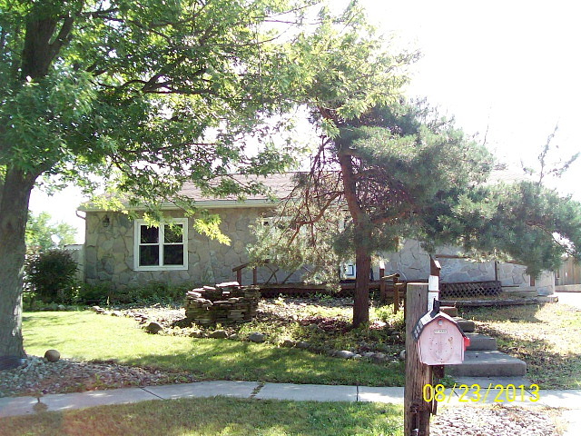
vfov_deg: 39.7
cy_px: 218
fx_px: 604
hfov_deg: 51.4
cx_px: 290
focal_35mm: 36
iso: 80
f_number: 2.7
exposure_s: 1/268
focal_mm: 6
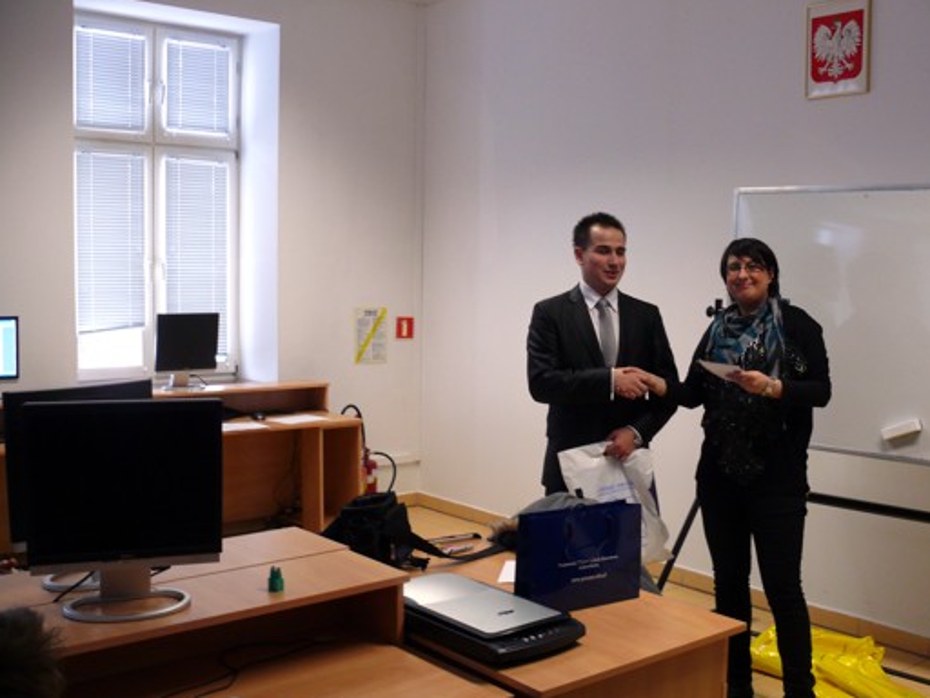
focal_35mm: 39
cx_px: 512
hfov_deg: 47.8
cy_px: 385
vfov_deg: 36.8
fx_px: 1048
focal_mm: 7.4
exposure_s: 1/25
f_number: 2.8
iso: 200
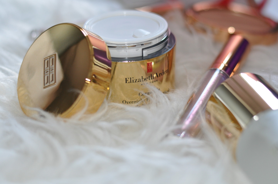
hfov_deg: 27.0
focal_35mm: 75
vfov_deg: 18.1
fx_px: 578
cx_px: 139
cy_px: 92
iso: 800
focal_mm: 50
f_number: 2.8
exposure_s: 1/80
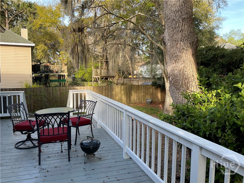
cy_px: 92
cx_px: 122
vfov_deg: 48.2
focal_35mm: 29
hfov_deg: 61.7
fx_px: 204
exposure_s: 1/137
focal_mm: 3
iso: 16
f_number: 1.8
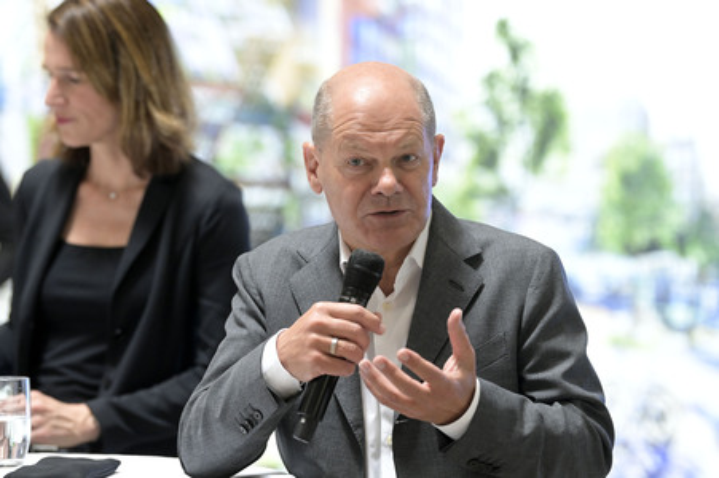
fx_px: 3293
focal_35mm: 165
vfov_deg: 8.3
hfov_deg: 12.5
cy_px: 239
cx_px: 360
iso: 5000
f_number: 4.5
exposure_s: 1/125
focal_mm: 165
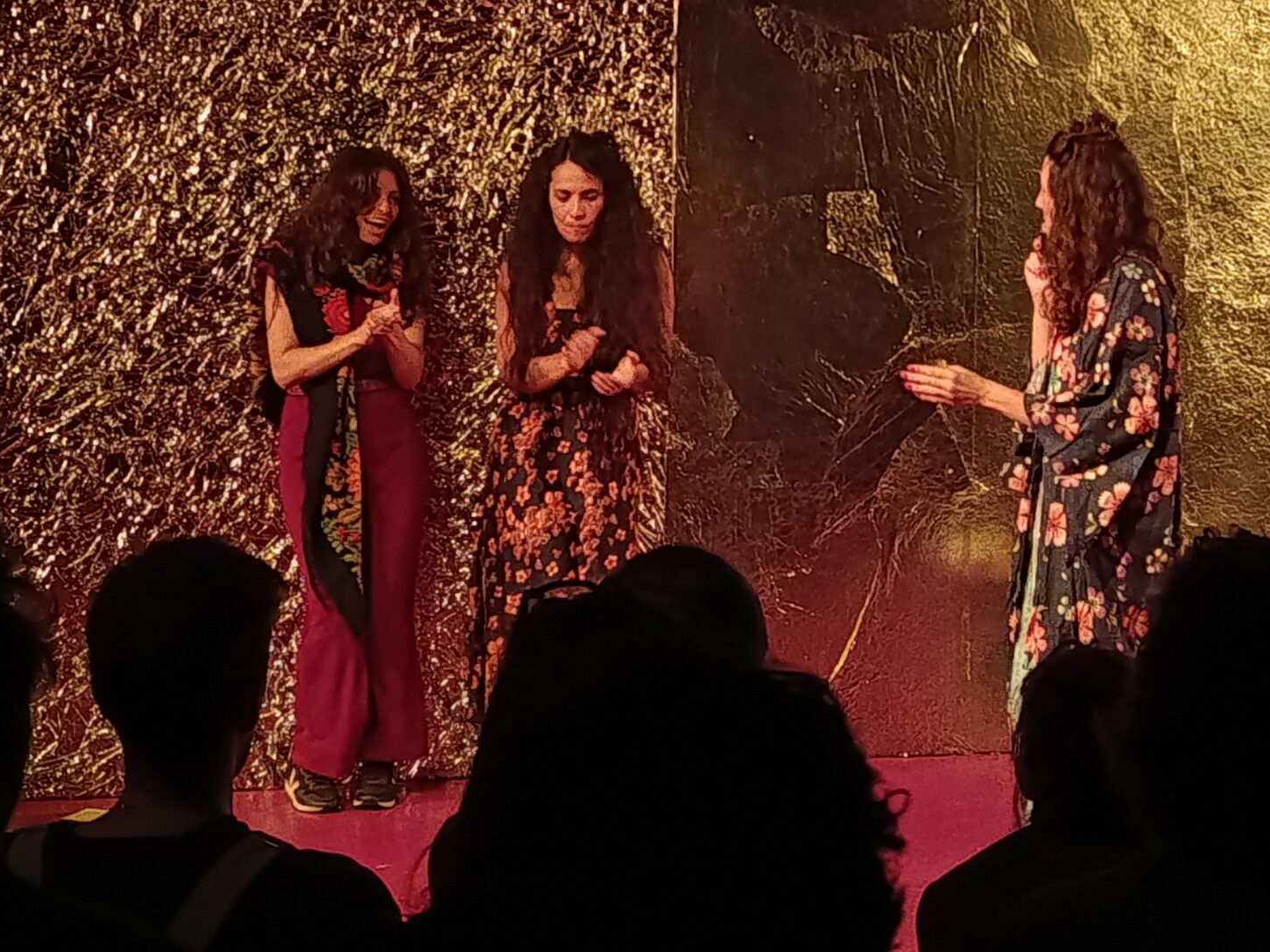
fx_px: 2935
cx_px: 886
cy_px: 240
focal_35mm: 80
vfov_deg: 18.3
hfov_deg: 24.3
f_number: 1.7
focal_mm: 5.24
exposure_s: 1/33.3
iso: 1024
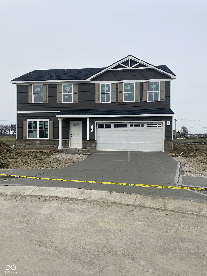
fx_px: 207
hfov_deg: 53.1
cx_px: 104
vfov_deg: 67.3
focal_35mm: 26
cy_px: 138
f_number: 1.8
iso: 32
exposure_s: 1/2625
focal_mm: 4.25
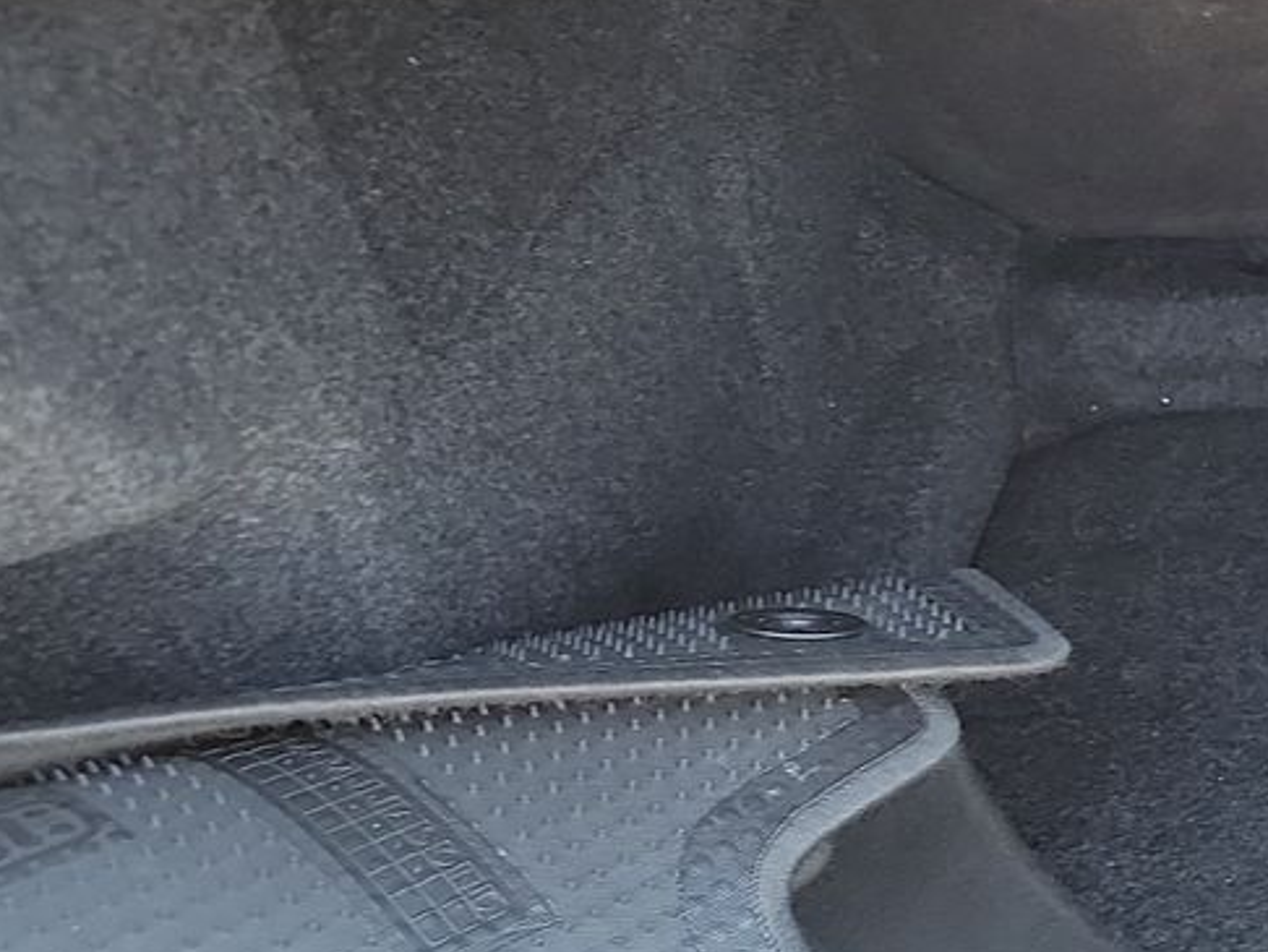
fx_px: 2895
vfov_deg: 18.2
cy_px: 947
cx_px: 1698
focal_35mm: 79
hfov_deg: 21.9
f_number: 1.8
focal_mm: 6.7
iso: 159
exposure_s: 1/59
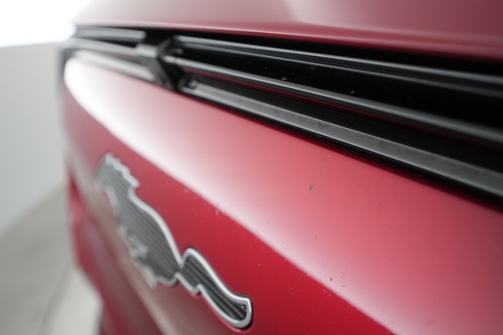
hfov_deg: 65.5
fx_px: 391
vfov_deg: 46.4
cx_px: 252
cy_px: 168
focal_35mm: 28
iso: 4000
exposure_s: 1/80
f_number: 5.6
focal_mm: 28
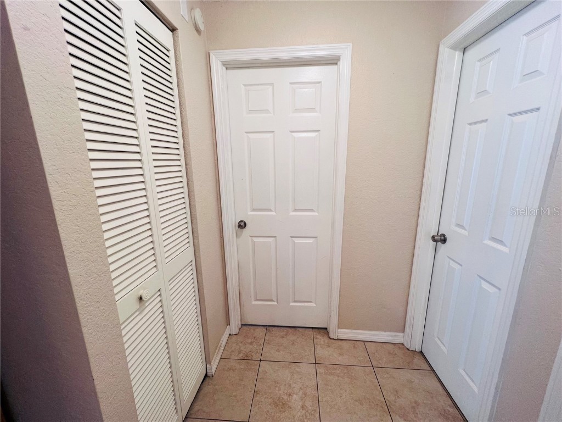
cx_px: 281
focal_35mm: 13
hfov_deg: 106.2
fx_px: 211
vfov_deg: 89.9
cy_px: 211
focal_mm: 1.57
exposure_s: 1/120
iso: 200
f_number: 1.8
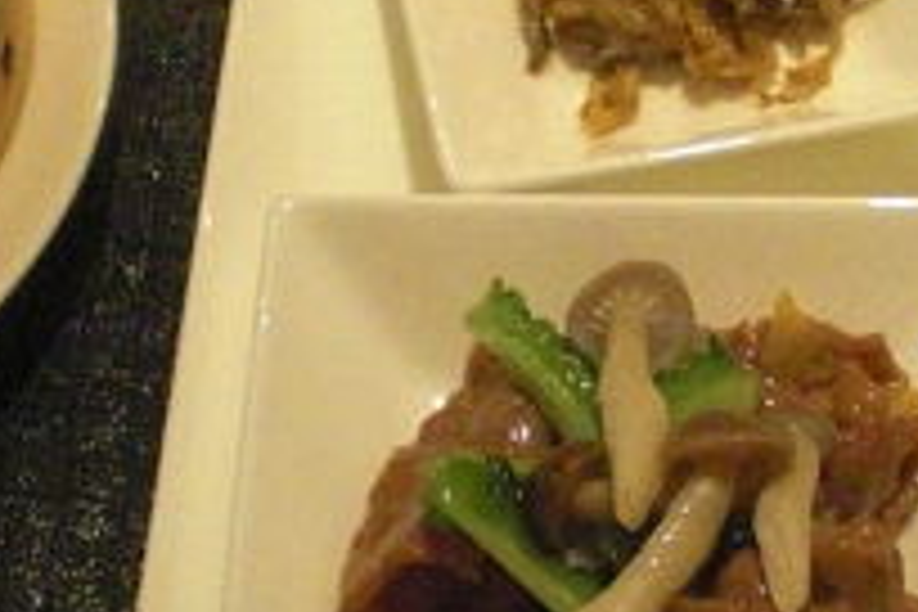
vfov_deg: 10.9
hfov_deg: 16.2
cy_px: 313
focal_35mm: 126
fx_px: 3213
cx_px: 567
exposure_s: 1/50
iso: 800
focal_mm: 6.3
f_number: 3.1
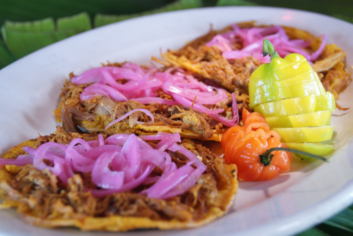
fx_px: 663
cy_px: 118
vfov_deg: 20.2
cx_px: 176
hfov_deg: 29.8
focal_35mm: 68
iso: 400
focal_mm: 45
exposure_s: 1/40
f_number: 5.6
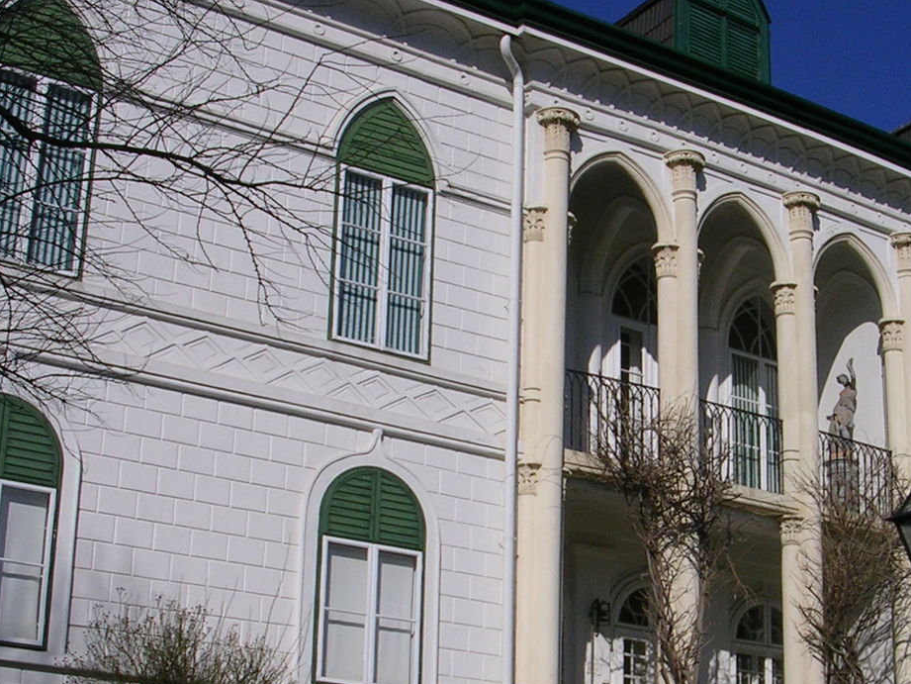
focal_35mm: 66
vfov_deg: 22.1
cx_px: 669
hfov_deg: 29.0
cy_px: 490
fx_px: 1737
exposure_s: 1/877
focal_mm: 5.8
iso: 50
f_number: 5.6
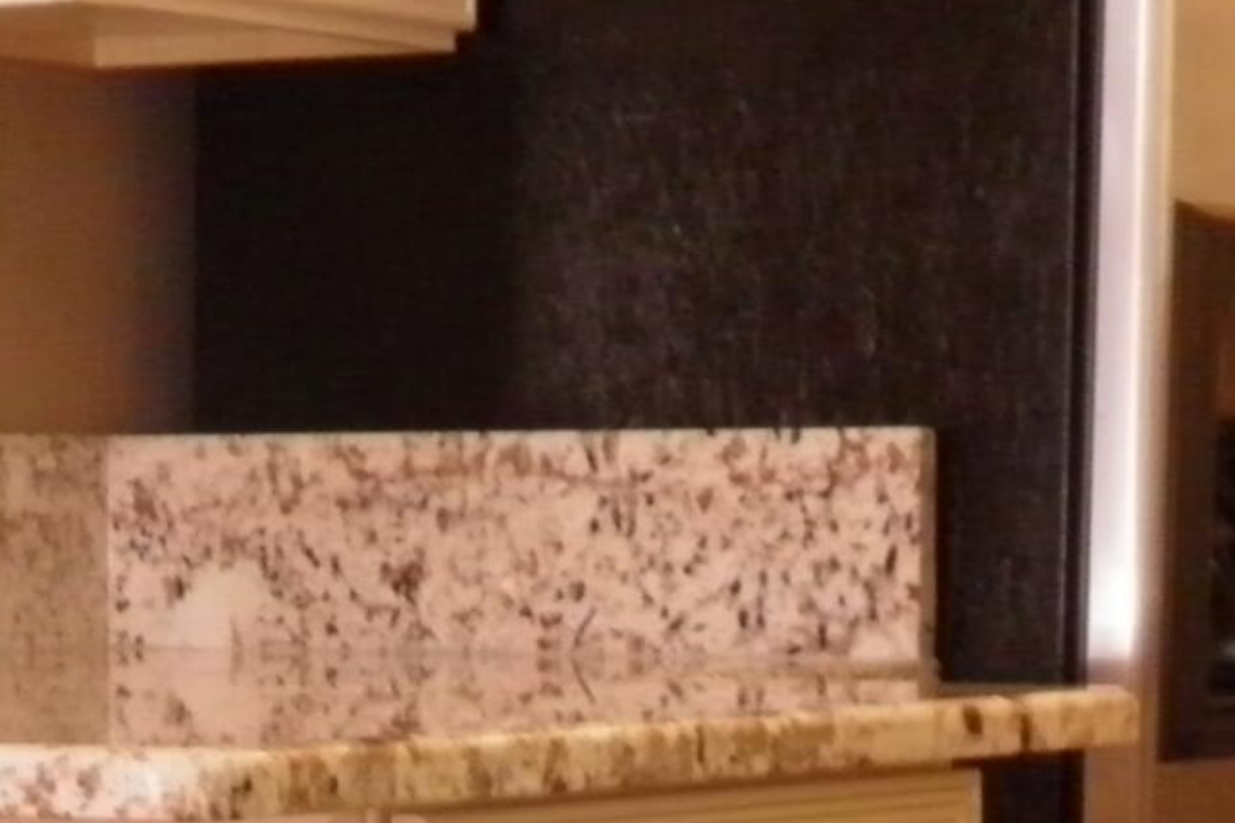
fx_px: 5007
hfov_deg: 14.0
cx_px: 391
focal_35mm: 146
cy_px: 1251
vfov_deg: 9.1
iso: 250
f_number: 3
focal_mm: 5.5
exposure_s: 1/30
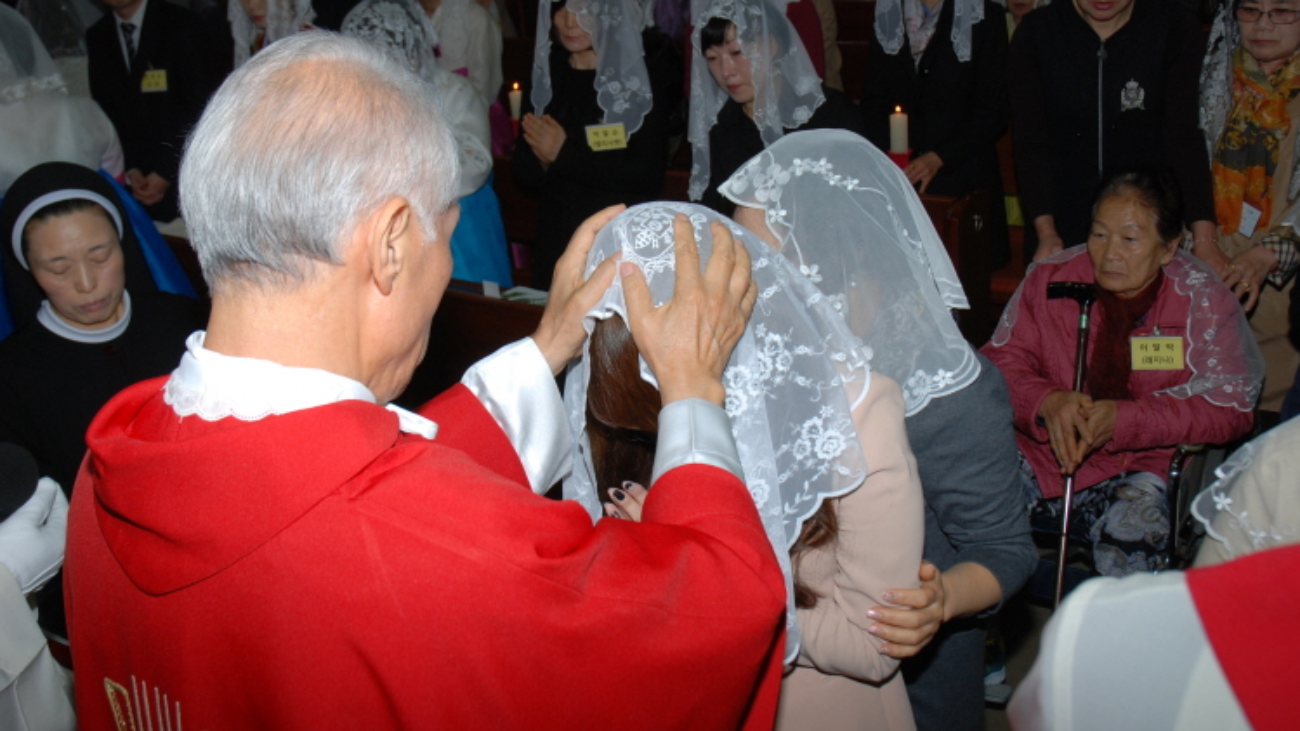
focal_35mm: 38
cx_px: 650
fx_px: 1310
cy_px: 326
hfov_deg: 52.8
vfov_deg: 31.1
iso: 200
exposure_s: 1/60
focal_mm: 24
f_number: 7.1
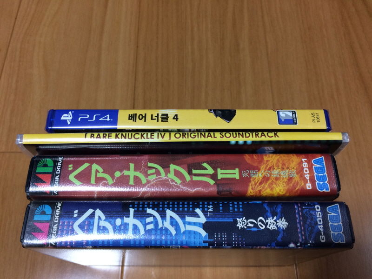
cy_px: 140
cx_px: 186
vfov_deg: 48.2
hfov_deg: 61.7
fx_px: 312
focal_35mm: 29
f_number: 2.2
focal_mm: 4.15
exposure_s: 1/30
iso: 100
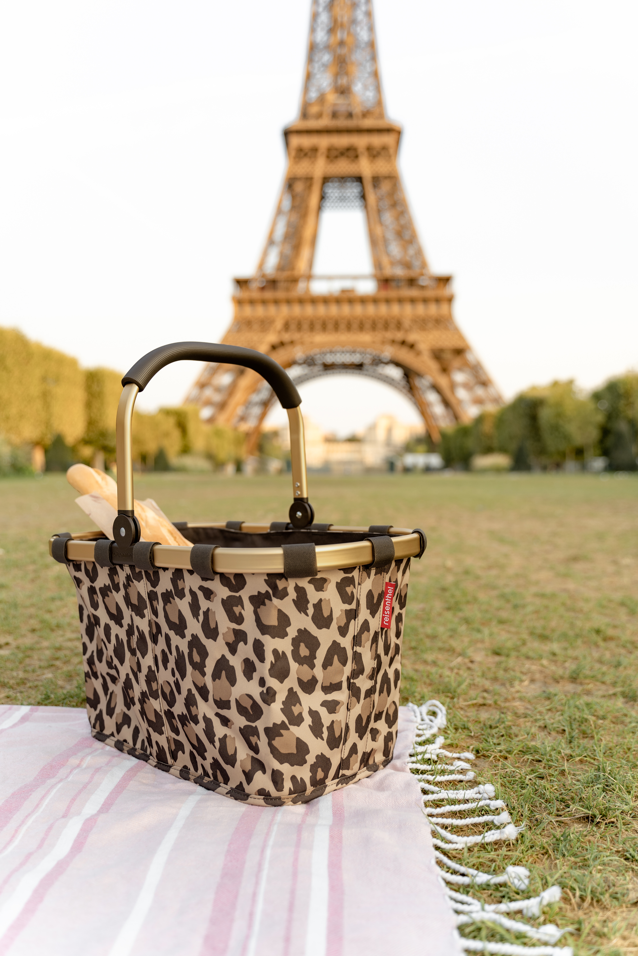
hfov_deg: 42.3
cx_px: 319
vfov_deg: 60.3
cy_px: 478
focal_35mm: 31
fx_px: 824
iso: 100
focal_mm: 31
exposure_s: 1/200
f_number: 3.2
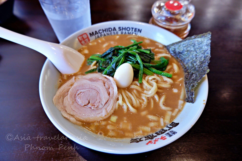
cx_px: 121
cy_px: 80
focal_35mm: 23
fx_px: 155
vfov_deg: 55.1
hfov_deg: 76.1
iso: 320
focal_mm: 15
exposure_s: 1/25
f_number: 3.5
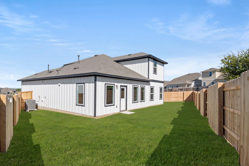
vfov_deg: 36.8
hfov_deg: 53.2
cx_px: 124
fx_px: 249
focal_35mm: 36
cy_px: 83
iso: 400
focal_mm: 24
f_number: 8
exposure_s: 1/2500
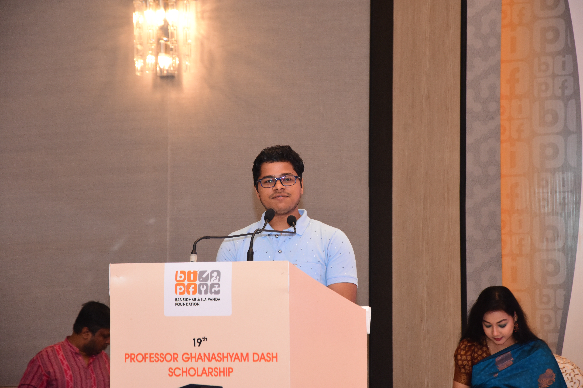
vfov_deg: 9.3
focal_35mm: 147
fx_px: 2380
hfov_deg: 14.0
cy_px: 194
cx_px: 292
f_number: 5.6
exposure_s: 1/125
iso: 1600
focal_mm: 98
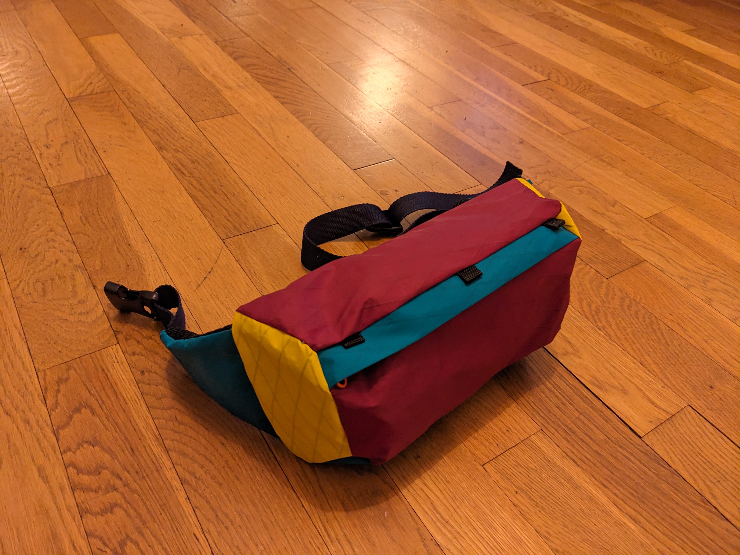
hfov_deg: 65.3
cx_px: 370
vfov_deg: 51.4
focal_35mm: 27
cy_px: 278
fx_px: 577
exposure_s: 1/23.8
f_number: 1.73
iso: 329
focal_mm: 4.38
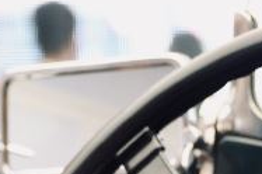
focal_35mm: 214
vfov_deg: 6.1
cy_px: 416
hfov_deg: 9.5
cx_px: 294
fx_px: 1555
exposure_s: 1/100
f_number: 2.8
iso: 500
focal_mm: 39
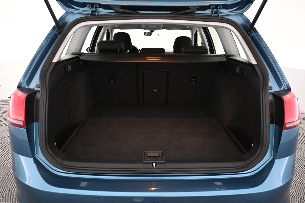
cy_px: 102
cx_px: 152
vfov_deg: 44.6
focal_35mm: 29
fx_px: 248
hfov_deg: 63.2
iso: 1400
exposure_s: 1/30
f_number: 3.8
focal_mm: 19.5
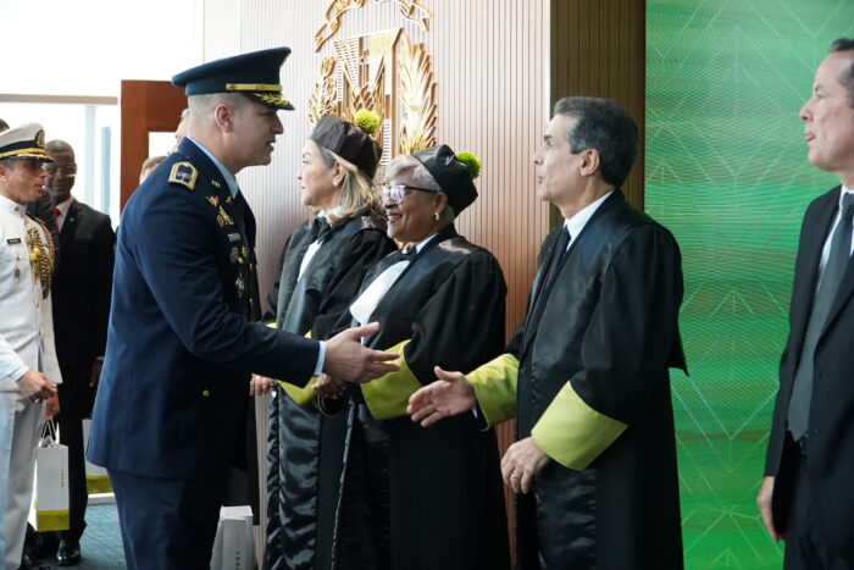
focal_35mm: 67
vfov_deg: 20.3
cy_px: 285
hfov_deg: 30.1
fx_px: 1590
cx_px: 427
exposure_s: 1/320
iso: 5000
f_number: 4.5
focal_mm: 45
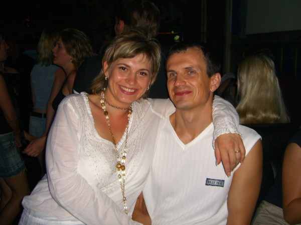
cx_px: 150
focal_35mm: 38
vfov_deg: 37.7
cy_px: 112
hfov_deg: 49.0
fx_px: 330
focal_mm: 7.9
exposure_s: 1/60
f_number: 2.8
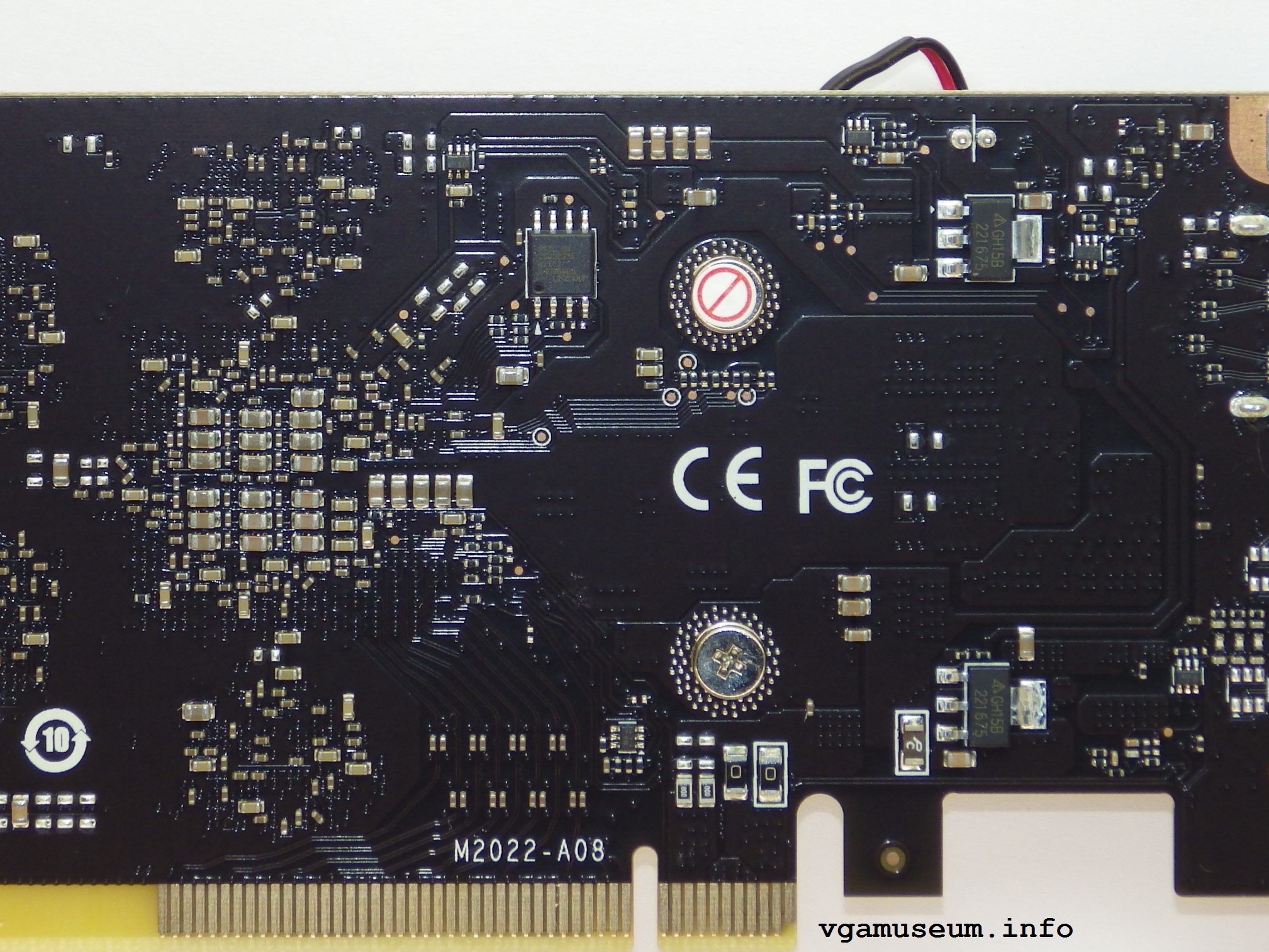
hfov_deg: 6.7
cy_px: 337
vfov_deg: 5.0
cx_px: 486
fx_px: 10888
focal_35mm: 297
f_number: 5.4
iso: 100
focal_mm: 34.9
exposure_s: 1/160
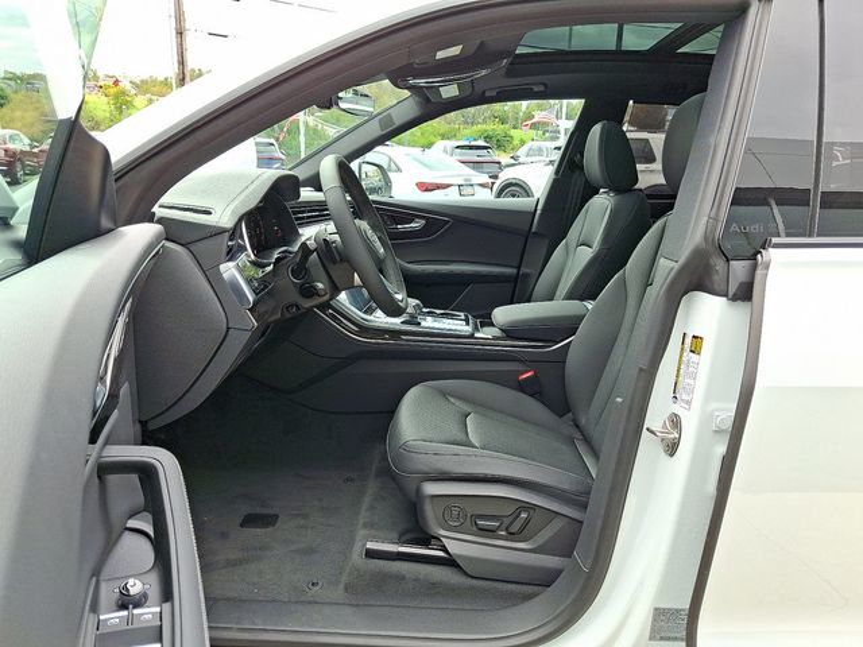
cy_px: 324
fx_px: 623
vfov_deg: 54.9
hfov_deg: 69.4
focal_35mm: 25
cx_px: 432
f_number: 1.8
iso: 25
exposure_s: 1/200
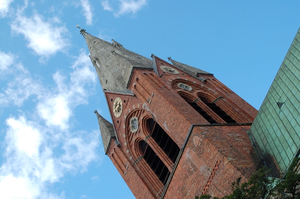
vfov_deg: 31.8
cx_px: 150
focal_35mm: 42
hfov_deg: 46.4
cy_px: 100
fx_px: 350
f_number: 9
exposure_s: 1/320
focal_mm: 28
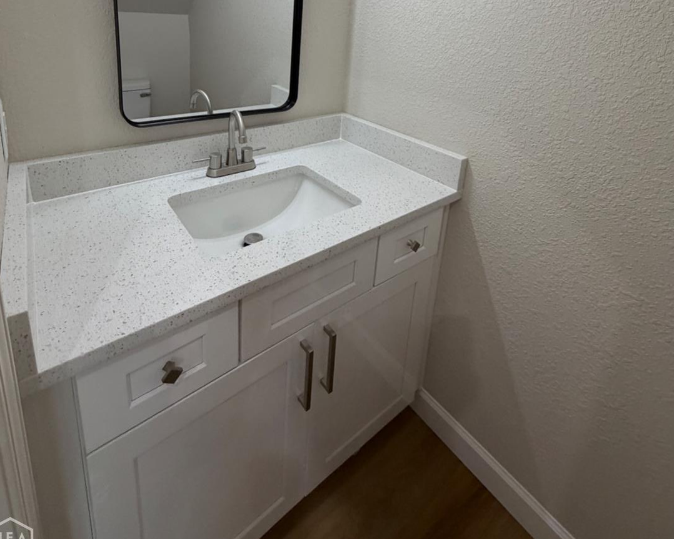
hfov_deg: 83.3
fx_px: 379
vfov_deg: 64.5
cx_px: 330
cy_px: 107
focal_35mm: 19
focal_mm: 2.22
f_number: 2.2
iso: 250
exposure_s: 1/120
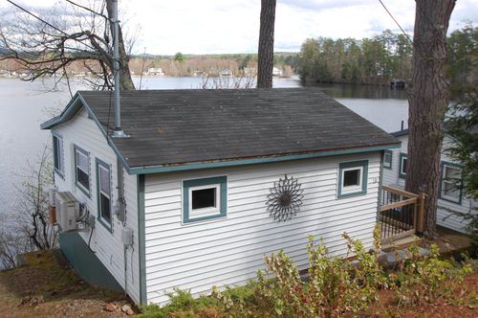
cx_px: 239
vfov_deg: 36.8
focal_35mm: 36
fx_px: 477
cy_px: 159
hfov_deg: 53.2
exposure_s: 1/250
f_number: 8
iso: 200
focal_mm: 24
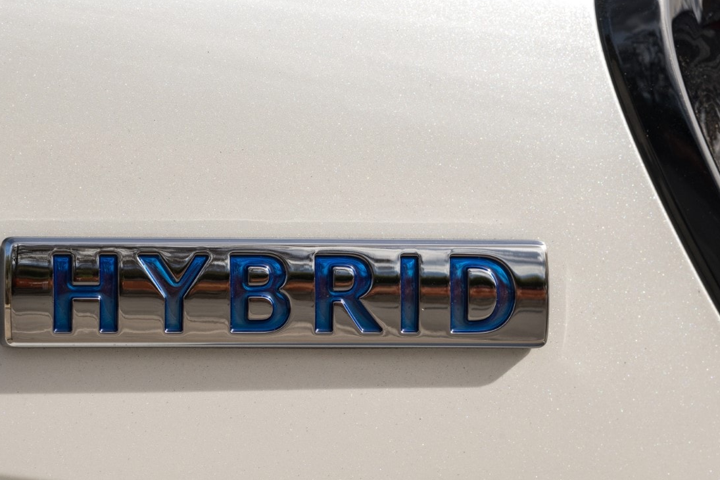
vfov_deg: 4.6
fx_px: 5920
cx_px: 433
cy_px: 237
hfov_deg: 7.0
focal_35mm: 296
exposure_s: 1/80
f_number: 14
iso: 125
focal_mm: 200
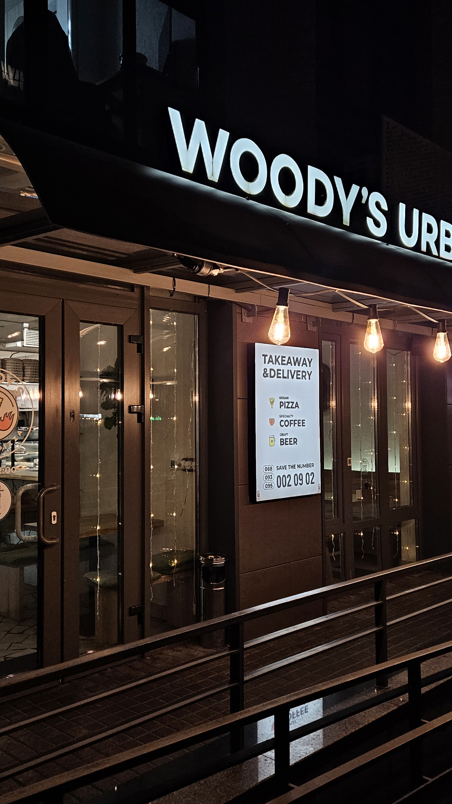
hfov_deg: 34.6
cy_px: 399
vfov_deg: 58.0
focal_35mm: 34
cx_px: 238
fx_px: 725
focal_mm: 5.4
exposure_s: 1/180
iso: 160
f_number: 1.8
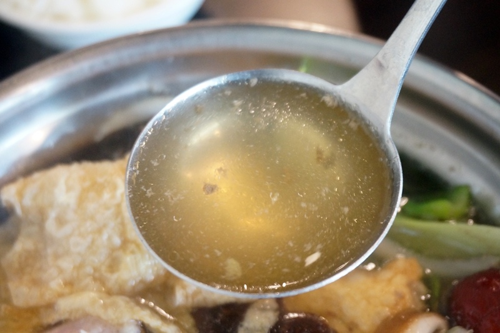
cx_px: 250
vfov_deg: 25.0
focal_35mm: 54
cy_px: 166
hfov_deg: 36.9
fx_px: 749
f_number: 5.6
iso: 3200
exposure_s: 1/60
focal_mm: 36
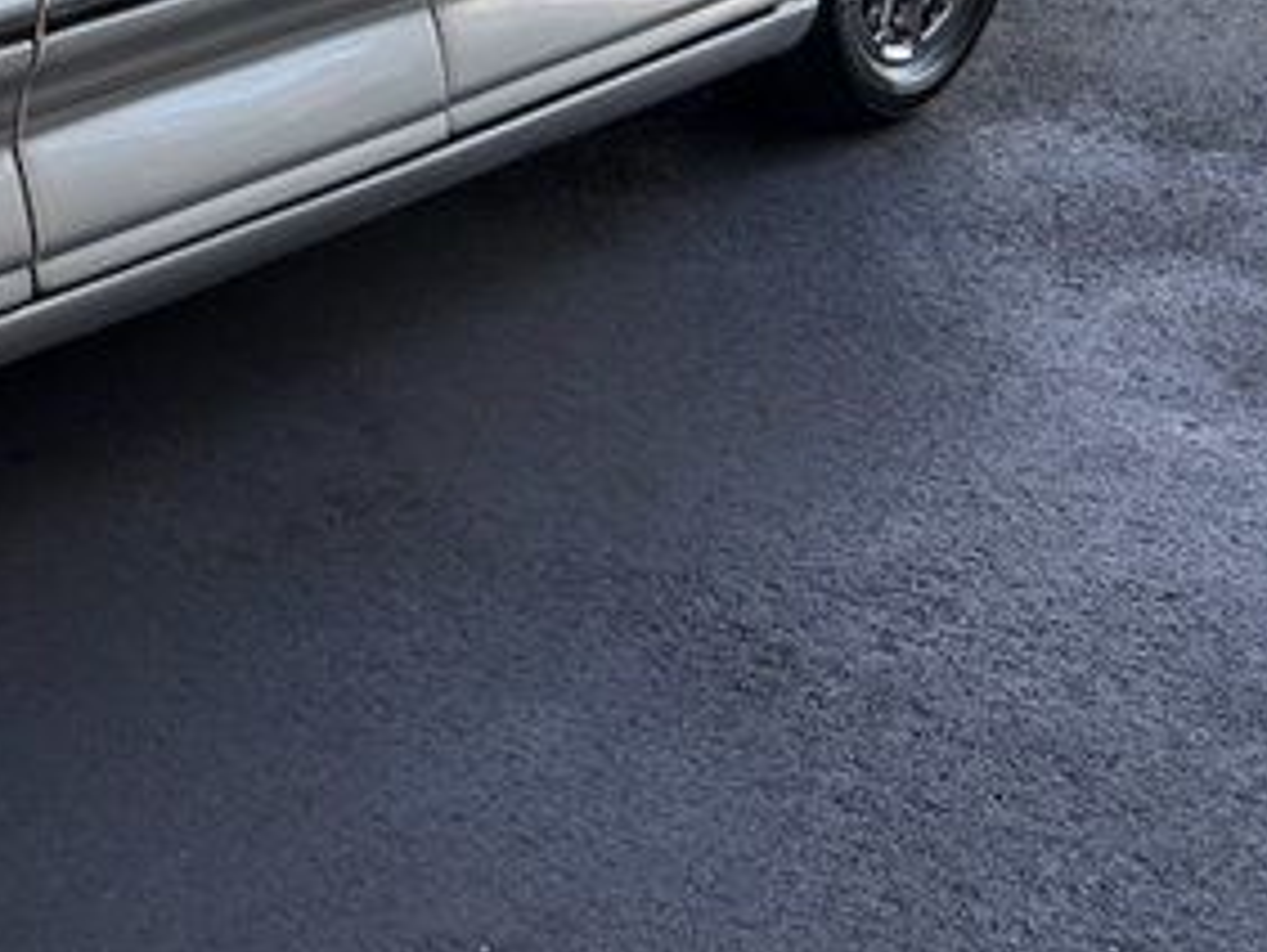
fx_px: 3187
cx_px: -970
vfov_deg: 16.0
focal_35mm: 87
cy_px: -323
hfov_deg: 18.1
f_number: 1.78
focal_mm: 6.76
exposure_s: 1/612
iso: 100
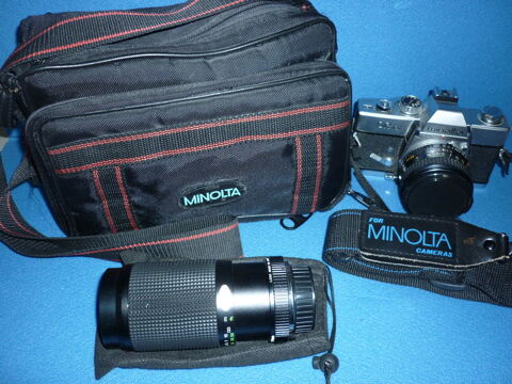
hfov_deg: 55.4
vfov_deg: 42.9
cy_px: 192
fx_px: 488
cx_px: 256
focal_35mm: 33
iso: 100
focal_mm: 5.5
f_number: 2.8
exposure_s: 1/30
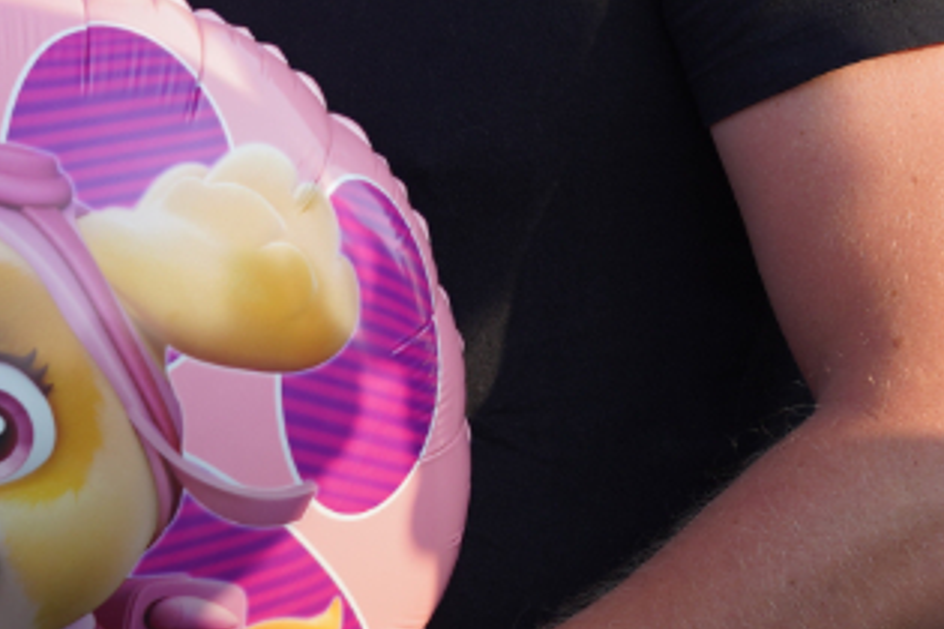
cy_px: 76
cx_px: -459
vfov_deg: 4.6
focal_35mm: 297
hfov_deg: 6.8
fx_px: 7787
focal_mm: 72
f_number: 4.5
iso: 100
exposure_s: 1/200
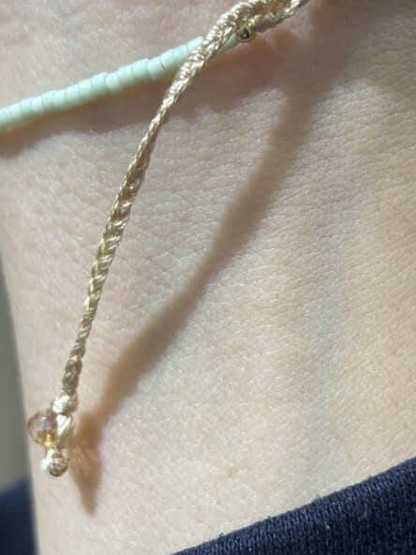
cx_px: 247
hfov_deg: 16.4
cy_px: 257
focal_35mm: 90
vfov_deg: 21.8
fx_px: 1442
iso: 32
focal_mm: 5.96
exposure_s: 1/50
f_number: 1.6
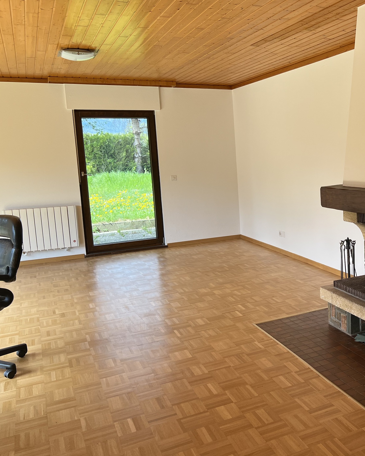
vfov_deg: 49.0
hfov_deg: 37.6
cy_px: 210
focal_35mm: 37
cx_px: 324
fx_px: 500
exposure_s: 1/313
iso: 50
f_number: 1.5
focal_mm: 5.7
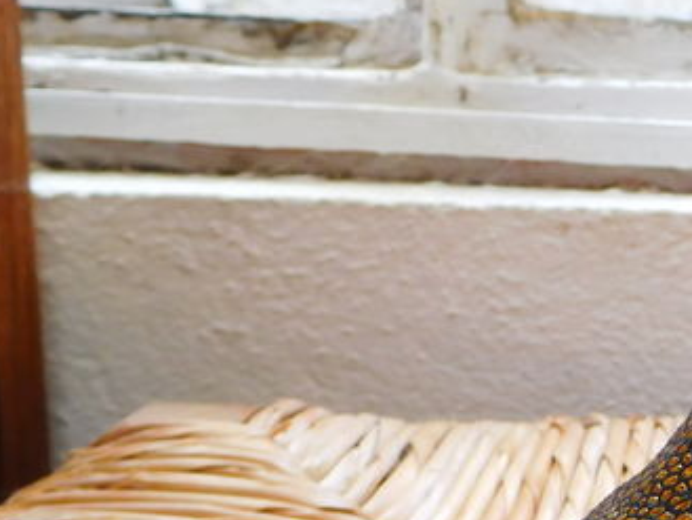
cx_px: 871
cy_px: 326
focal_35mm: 76
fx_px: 1520
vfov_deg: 19.4
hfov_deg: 23.1
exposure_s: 1/30
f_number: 3.4
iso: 125
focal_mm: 4.5
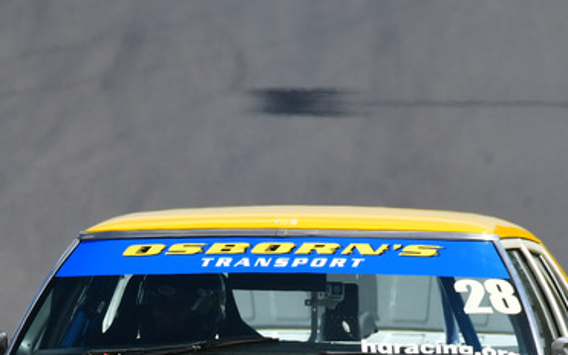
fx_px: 25530
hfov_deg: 1.3
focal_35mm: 1649
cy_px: 327
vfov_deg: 0.8
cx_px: 150
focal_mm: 500
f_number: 13
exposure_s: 1/500
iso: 400
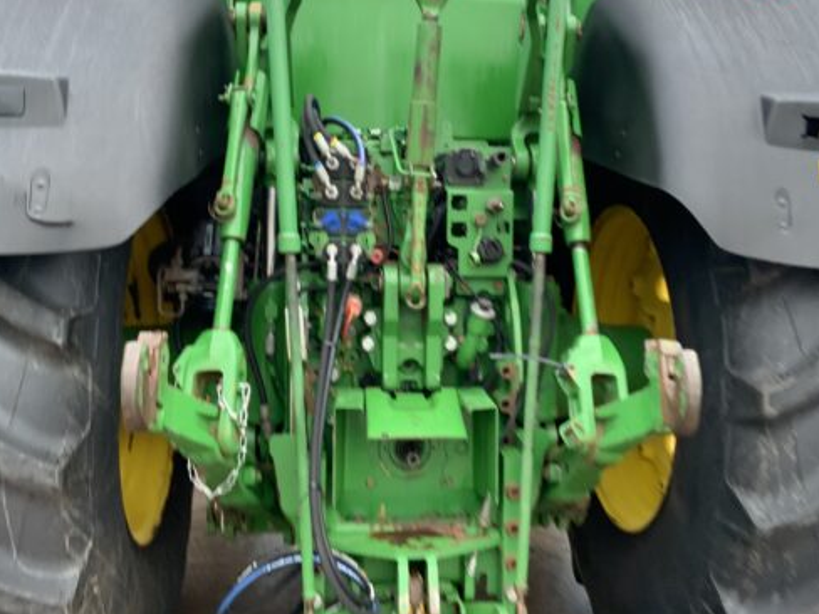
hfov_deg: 49.0
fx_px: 899
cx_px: 421
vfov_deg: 37.6
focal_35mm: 38
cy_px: 255
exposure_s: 1/76
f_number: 1.8
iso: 64
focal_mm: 3
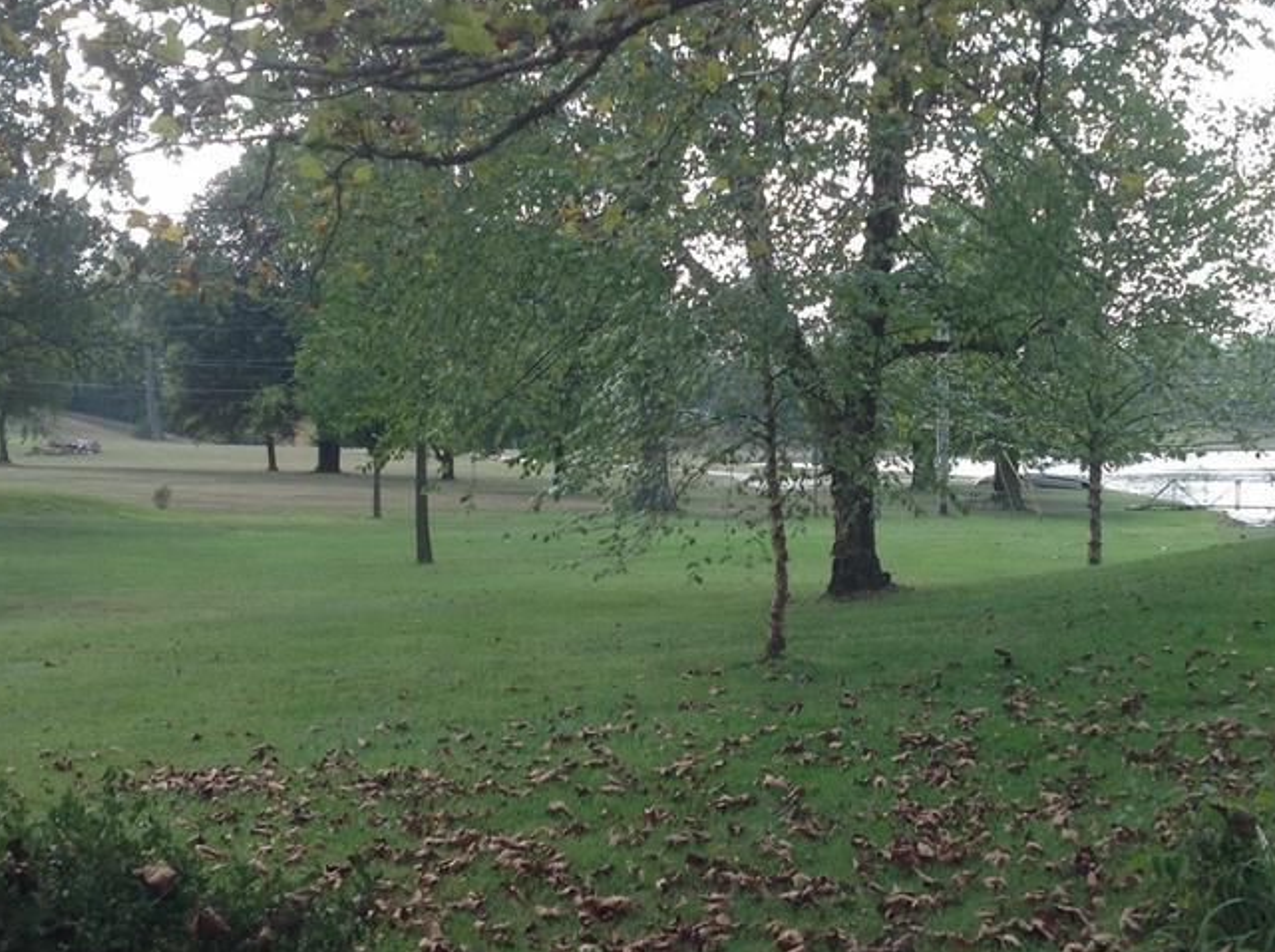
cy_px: 525
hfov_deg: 34.3
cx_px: 774
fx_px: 2060
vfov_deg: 26.0
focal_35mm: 56
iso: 50
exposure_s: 1/403
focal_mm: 4.28
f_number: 2.4
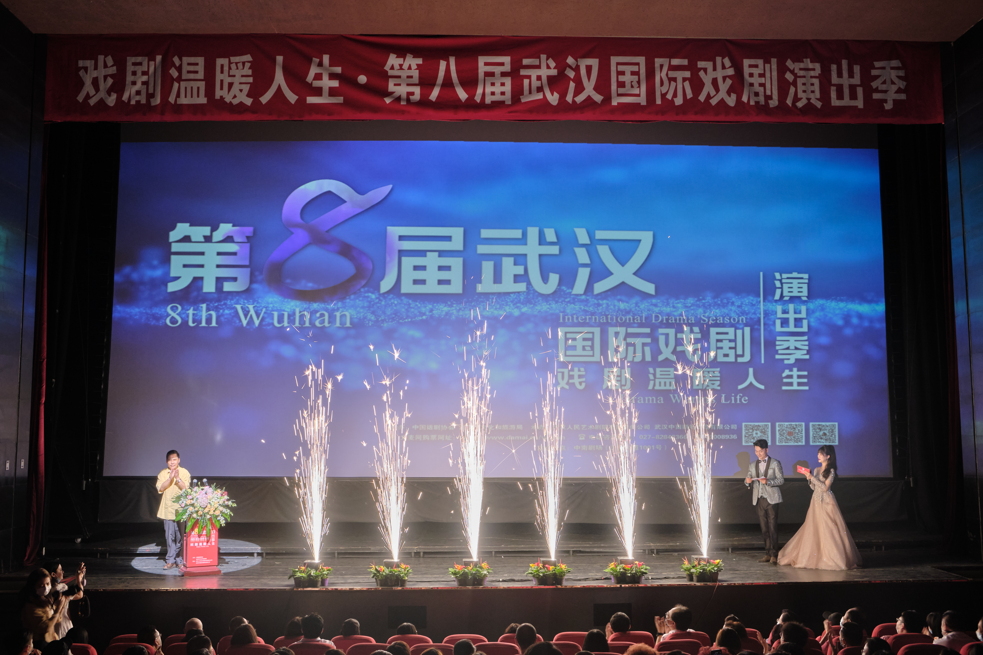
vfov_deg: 37.9
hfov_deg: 54.4
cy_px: 328
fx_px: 956
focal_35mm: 35
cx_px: 492
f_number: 5.6
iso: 400
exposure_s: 1/34
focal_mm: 23.3
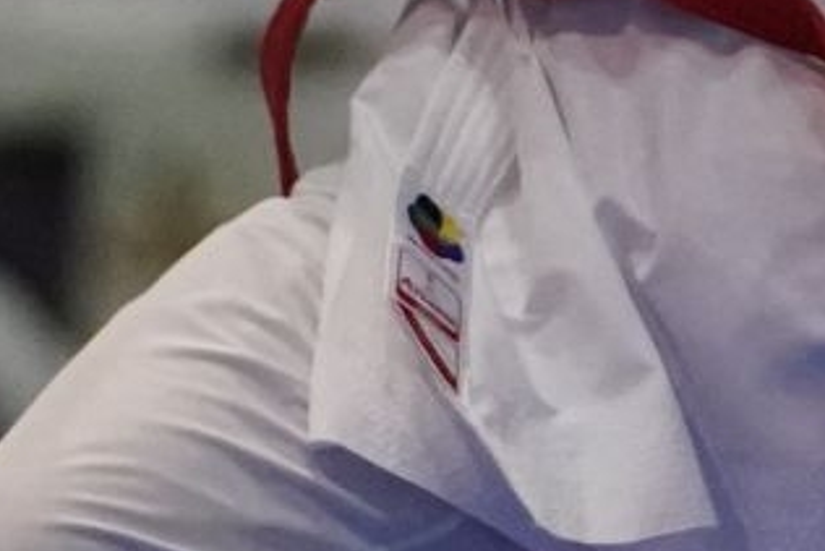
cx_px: 1465
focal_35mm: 1196
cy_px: -849
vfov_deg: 1.1
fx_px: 27420
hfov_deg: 1.7
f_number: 2.8
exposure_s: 1/800
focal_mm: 140
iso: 6400
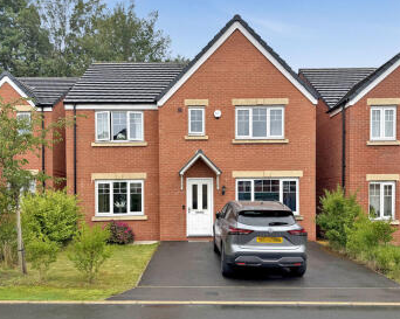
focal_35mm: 29
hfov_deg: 60.4
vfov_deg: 49.9
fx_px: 343
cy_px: 147
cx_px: 211
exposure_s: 1/864
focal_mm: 6.76
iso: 80
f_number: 1.78
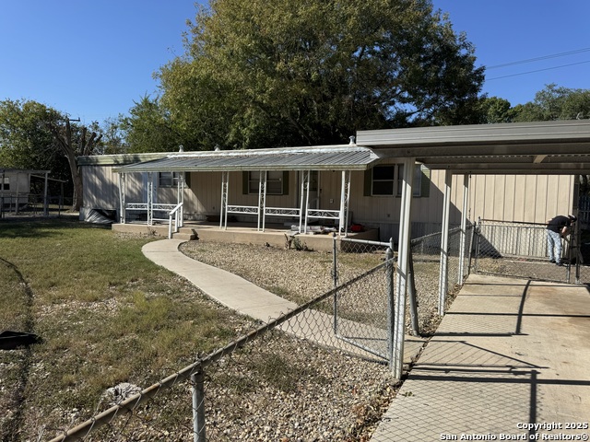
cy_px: 221
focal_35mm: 24
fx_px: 409
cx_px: 295
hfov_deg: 71.6
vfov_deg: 56.8
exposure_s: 1/4950
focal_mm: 6.76
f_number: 1.78
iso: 80
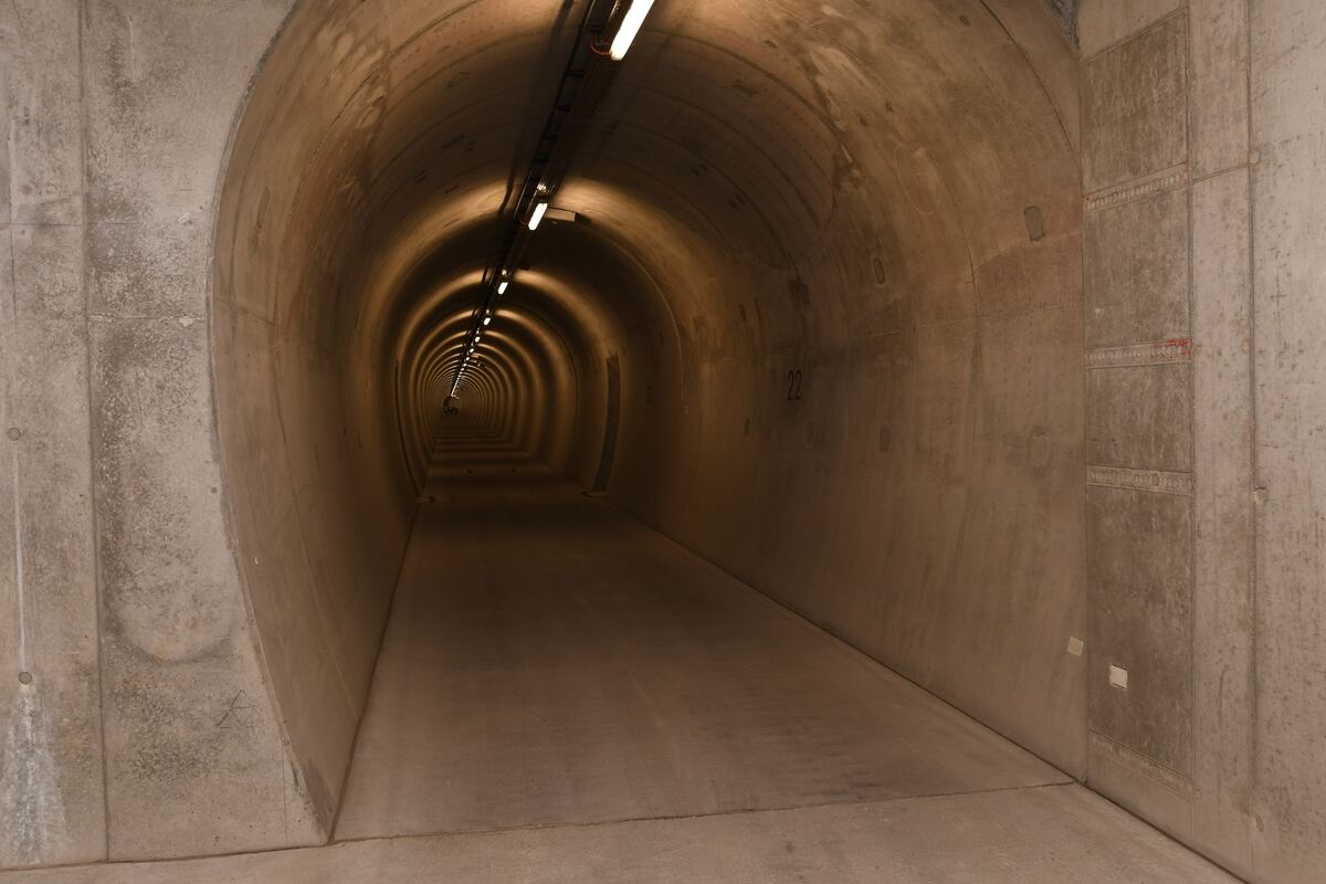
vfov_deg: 43.6
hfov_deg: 61.9
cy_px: 442
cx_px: 663
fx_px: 1105
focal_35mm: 30
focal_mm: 20
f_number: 4
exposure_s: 1/60
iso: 400
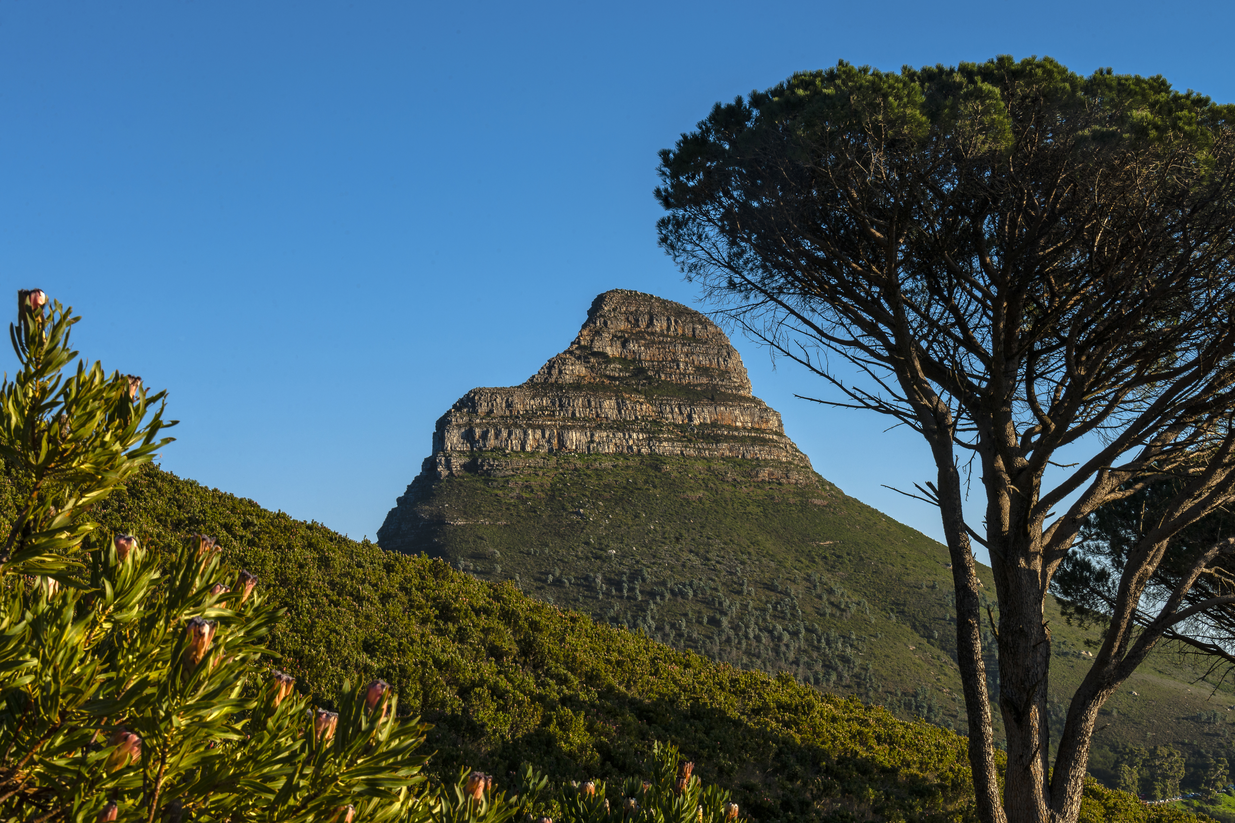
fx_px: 2333
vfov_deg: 20.0
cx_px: 618
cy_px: 412
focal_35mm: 68
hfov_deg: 29.7
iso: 100
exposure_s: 1/45
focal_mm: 68
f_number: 13
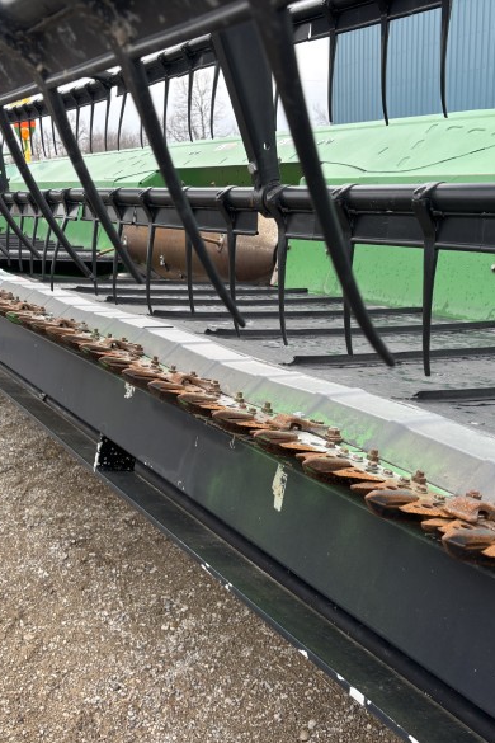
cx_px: 206
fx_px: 763
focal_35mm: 37
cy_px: 378
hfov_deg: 35.8
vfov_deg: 51.9
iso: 50
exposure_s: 1/597
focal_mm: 5.96
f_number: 1.6
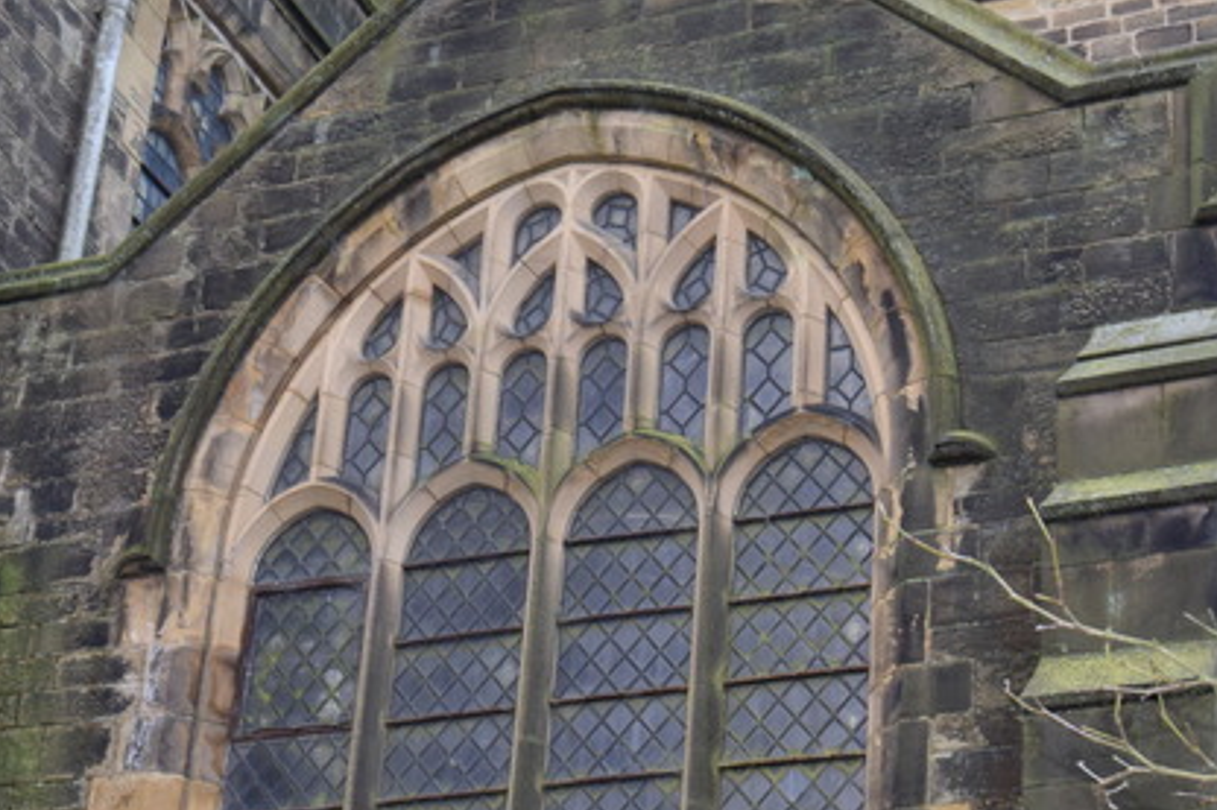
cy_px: 528
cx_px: 451
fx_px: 3244
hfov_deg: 21.2
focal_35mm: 96
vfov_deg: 14.2
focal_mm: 26
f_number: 5.6
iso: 500
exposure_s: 1/125
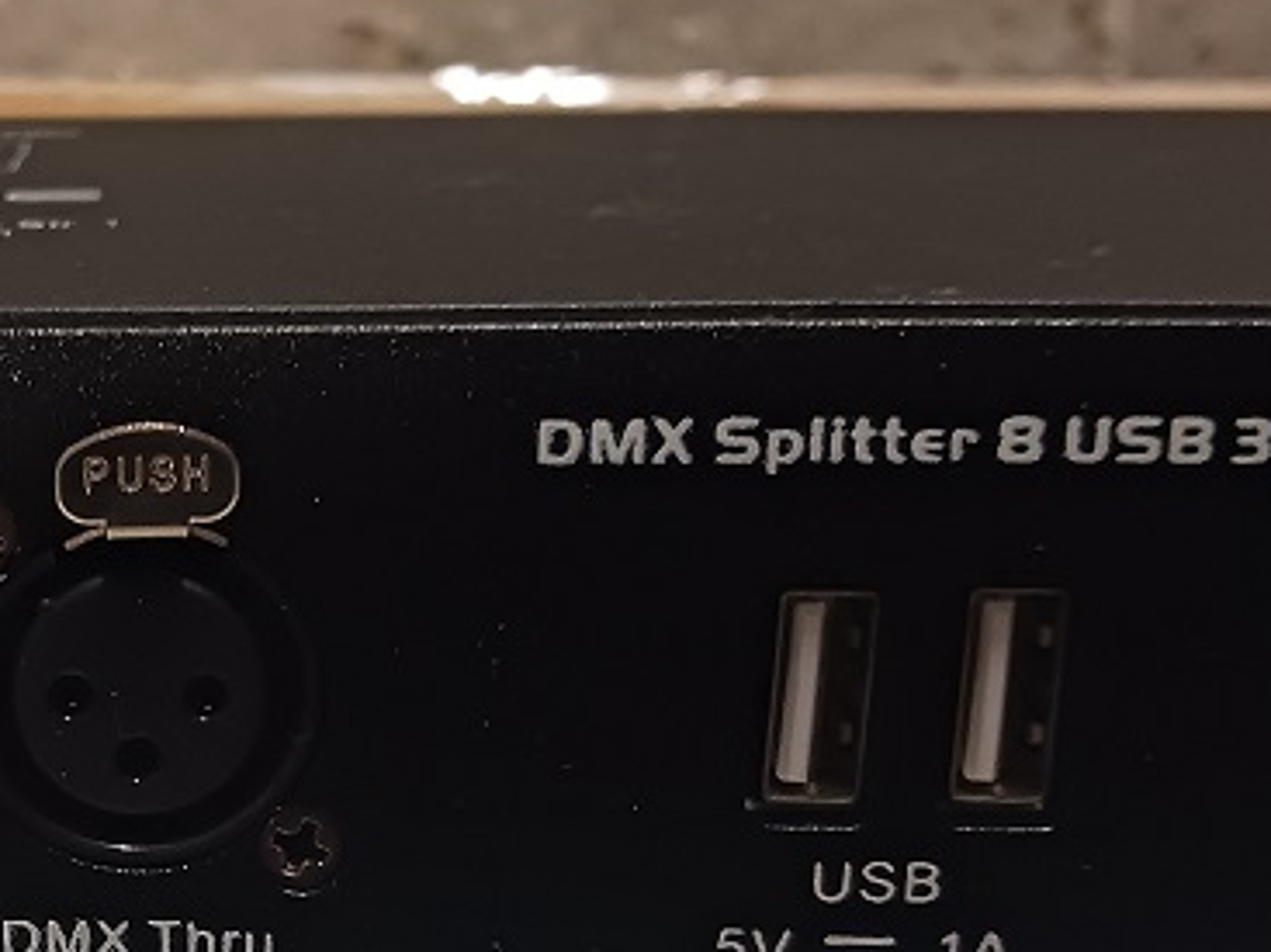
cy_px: 781
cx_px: -14
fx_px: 2753
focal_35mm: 75
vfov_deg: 19.4
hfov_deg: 24.7
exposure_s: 1/20
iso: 500
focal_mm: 4
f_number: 1.8
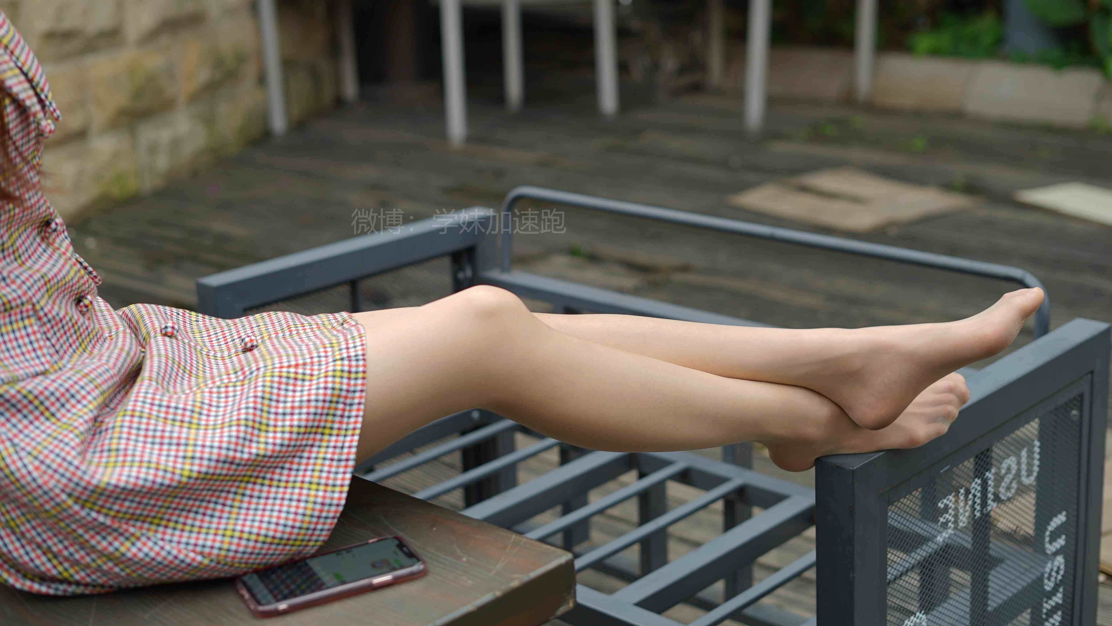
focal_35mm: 53
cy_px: 291
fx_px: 1563
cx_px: 551
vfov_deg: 22.6
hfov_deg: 39.2
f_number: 2.8
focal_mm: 50
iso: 64
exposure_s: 1/250
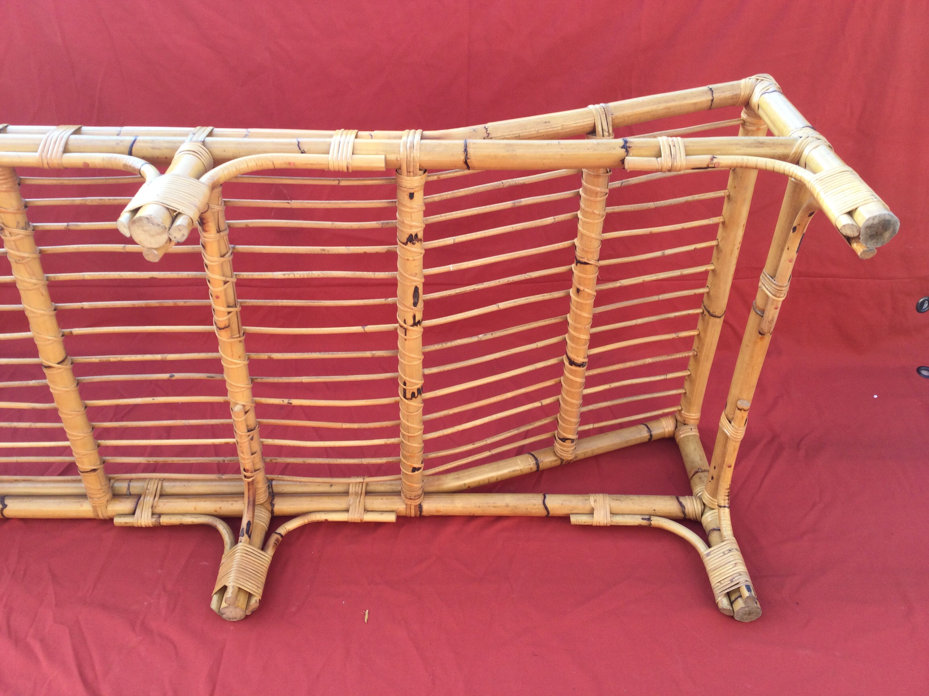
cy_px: 348
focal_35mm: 31
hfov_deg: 58.4
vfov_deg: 45.4
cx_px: 464
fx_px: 832
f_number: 2.4
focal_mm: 3.3
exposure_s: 1/100
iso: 25
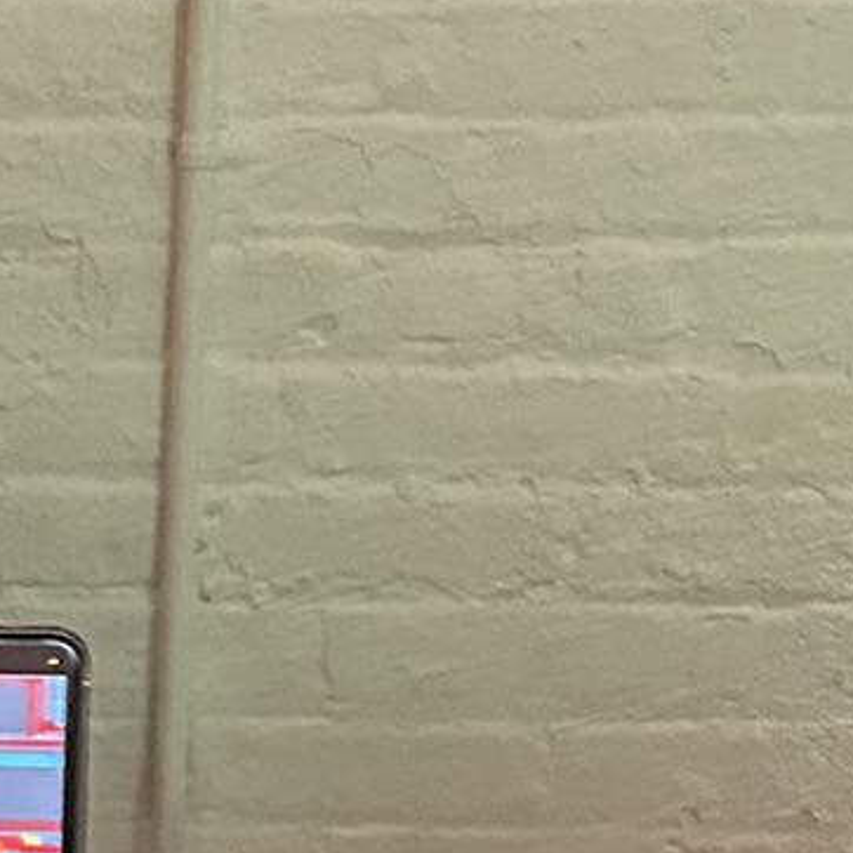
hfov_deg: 12.5
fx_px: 3624
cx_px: -566
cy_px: 952
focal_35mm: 130
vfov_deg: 13.2
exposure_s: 1/43
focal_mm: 5.7
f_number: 1.5
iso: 500
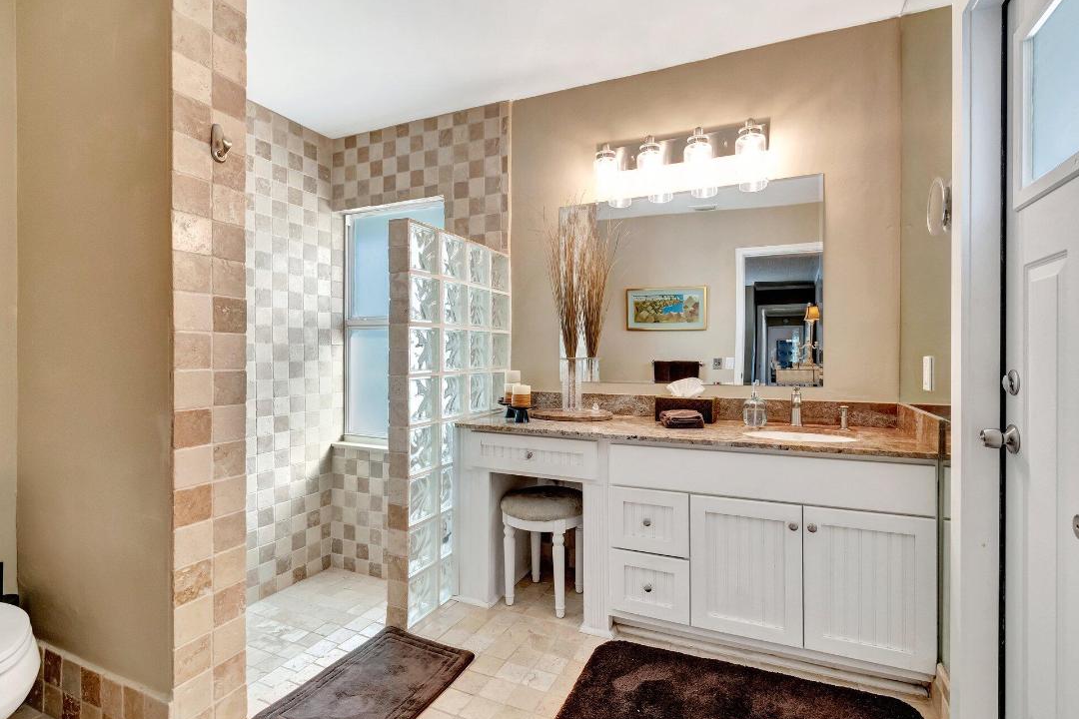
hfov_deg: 96.7
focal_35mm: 16
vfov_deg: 73.7
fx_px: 480
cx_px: 559
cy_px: 362
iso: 1000
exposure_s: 1/20
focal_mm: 10
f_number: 8
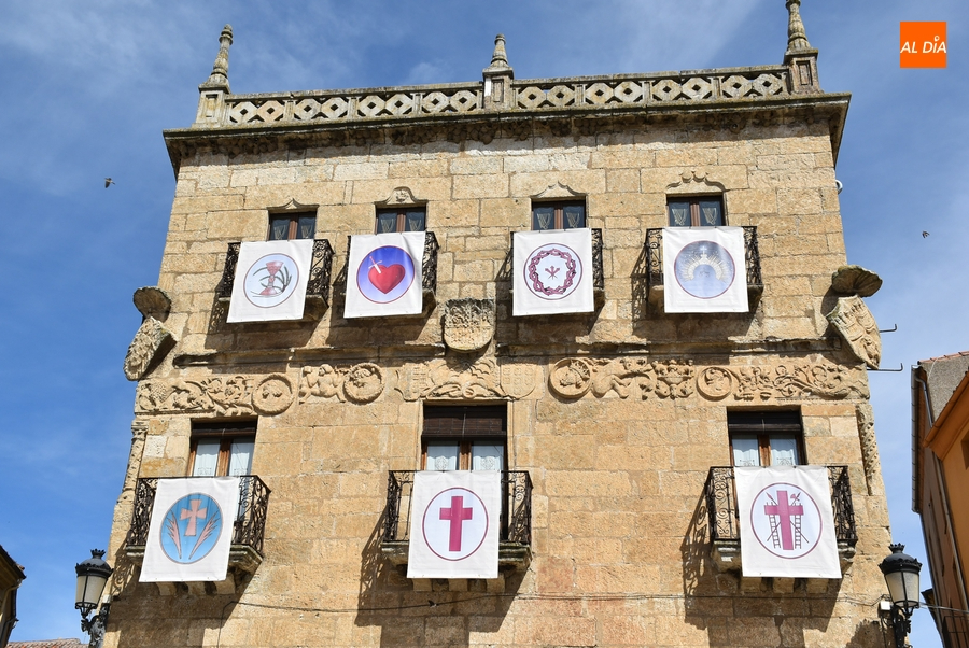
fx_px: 1091
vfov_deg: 33.1
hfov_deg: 47.9
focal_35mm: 40
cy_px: 324
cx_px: 484
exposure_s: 1/400
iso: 200
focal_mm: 27
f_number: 10
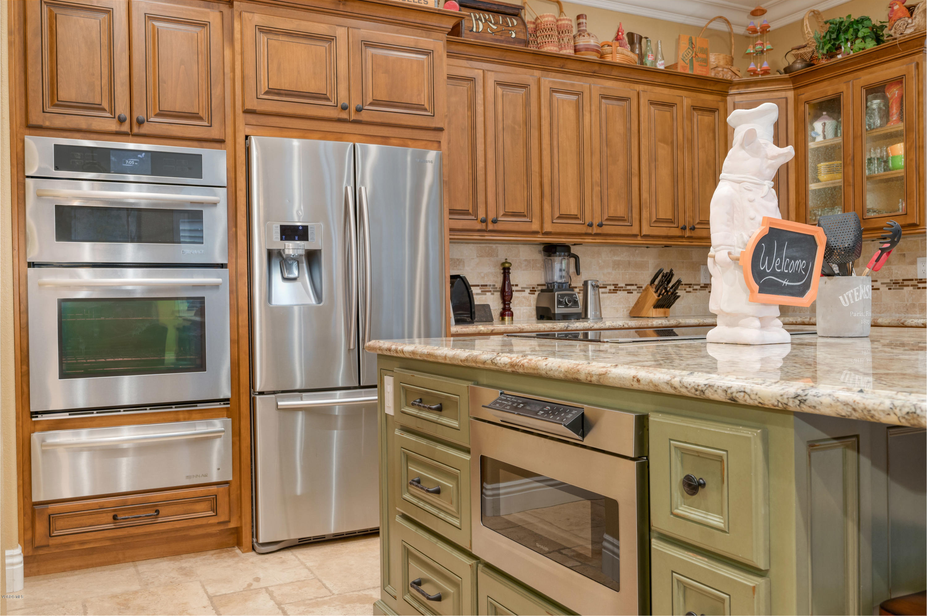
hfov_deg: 62.0
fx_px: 772
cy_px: 308
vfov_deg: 43.5
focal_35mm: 30
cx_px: 464
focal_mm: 30
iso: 400
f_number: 8
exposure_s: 1/3.33
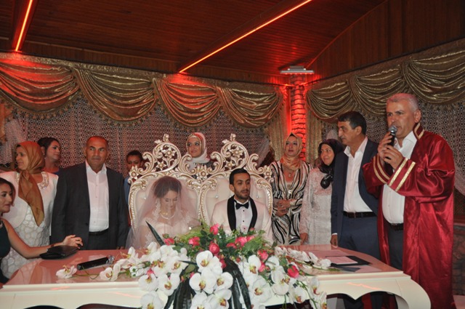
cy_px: 154
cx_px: 232
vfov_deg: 36.8
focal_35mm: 36
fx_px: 464
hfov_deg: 53.2
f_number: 3.8
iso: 800
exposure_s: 1/60
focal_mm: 24
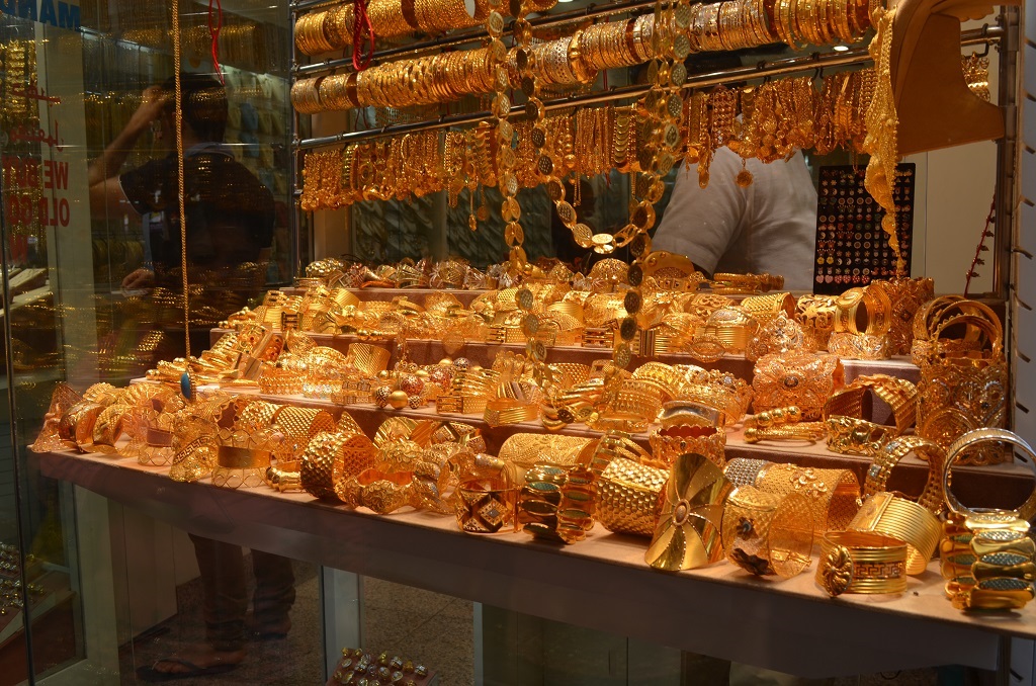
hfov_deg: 53.2
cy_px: 343
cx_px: 518
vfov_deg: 36.7
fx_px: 1034
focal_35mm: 36
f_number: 8
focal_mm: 24
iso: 100
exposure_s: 1/60
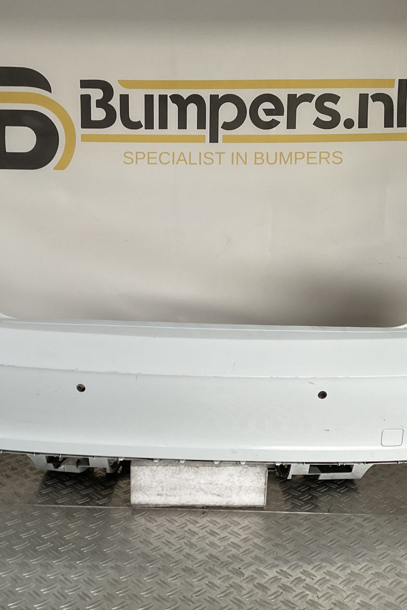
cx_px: 195
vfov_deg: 47.4
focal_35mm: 41
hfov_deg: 32.6
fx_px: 695
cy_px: 304
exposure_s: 1/100
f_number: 1.8
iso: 64
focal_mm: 3
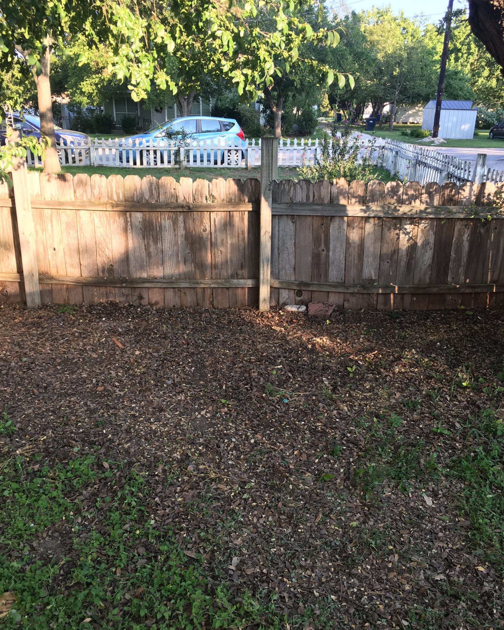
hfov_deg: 47.1
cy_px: 324
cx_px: 258
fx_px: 578
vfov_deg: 57.2
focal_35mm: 31
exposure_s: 1/120
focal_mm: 4.15
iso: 25
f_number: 2.2
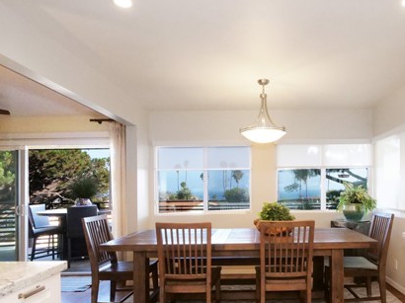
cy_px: 178
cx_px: 267
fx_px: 292
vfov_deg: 54.5
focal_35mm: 25
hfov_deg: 67.7
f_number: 7.1
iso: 2000
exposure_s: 1/125
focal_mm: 8
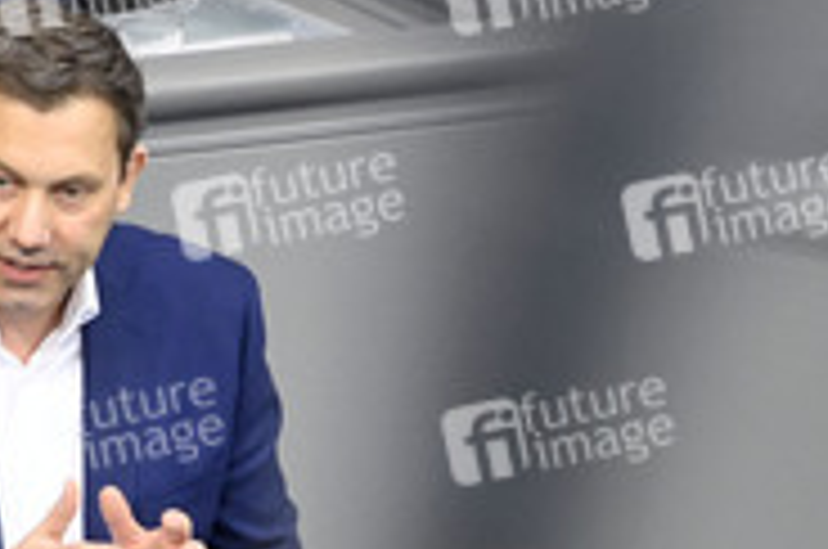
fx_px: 23075
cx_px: 169
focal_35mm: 1005
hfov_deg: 2.1
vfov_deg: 1.4
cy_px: 544
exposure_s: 1/400
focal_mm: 410
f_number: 5.6
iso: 10000
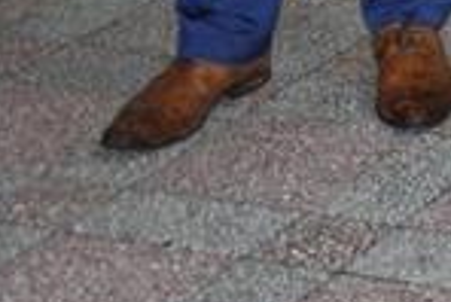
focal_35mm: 215
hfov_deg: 8.4
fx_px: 2694
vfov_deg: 6.1
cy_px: -499
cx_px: 1213
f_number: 4.5
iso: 1000
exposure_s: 1/60
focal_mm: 25
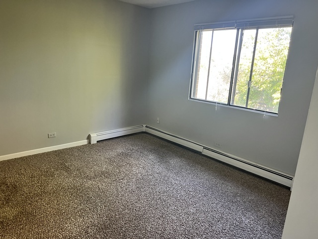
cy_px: 120
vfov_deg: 53.1
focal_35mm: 26
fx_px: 239
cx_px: 159
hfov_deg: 67.3
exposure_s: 1/60
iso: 125
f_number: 1.5
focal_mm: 5.7
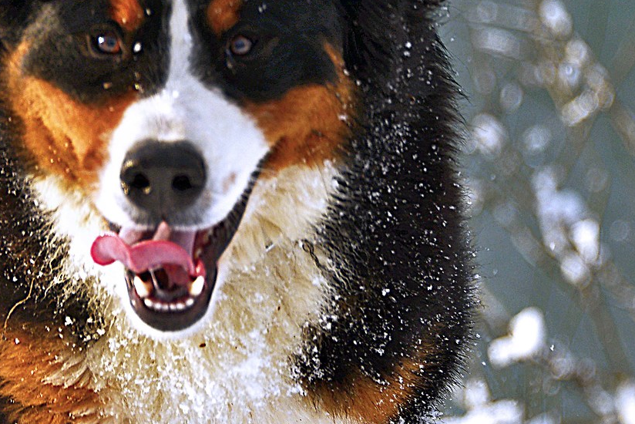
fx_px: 8734
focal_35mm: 495
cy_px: 239
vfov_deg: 2.8
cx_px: 62
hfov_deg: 4.2
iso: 160
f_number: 5.6
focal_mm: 170
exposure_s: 1/1000
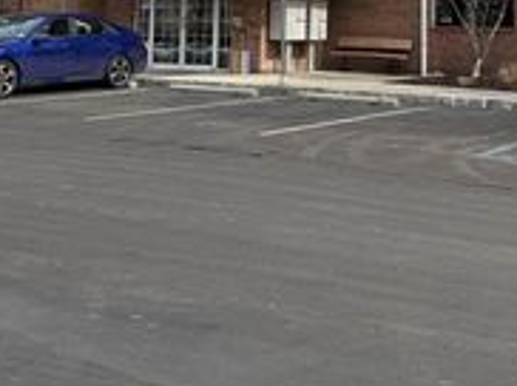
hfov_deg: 29.4
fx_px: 984
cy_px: -109
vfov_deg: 20.4
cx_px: 290
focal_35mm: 66
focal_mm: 6.76
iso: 80
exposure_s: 1/2703
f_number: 1.78
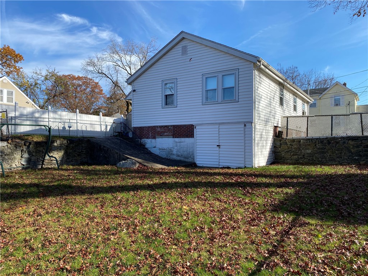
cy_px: 138
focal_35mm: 26
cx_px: 184
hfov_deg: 67.3
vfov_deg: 53.1
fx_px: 276
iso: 32
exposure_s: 1/1779
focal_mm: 4.25
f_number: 1.8
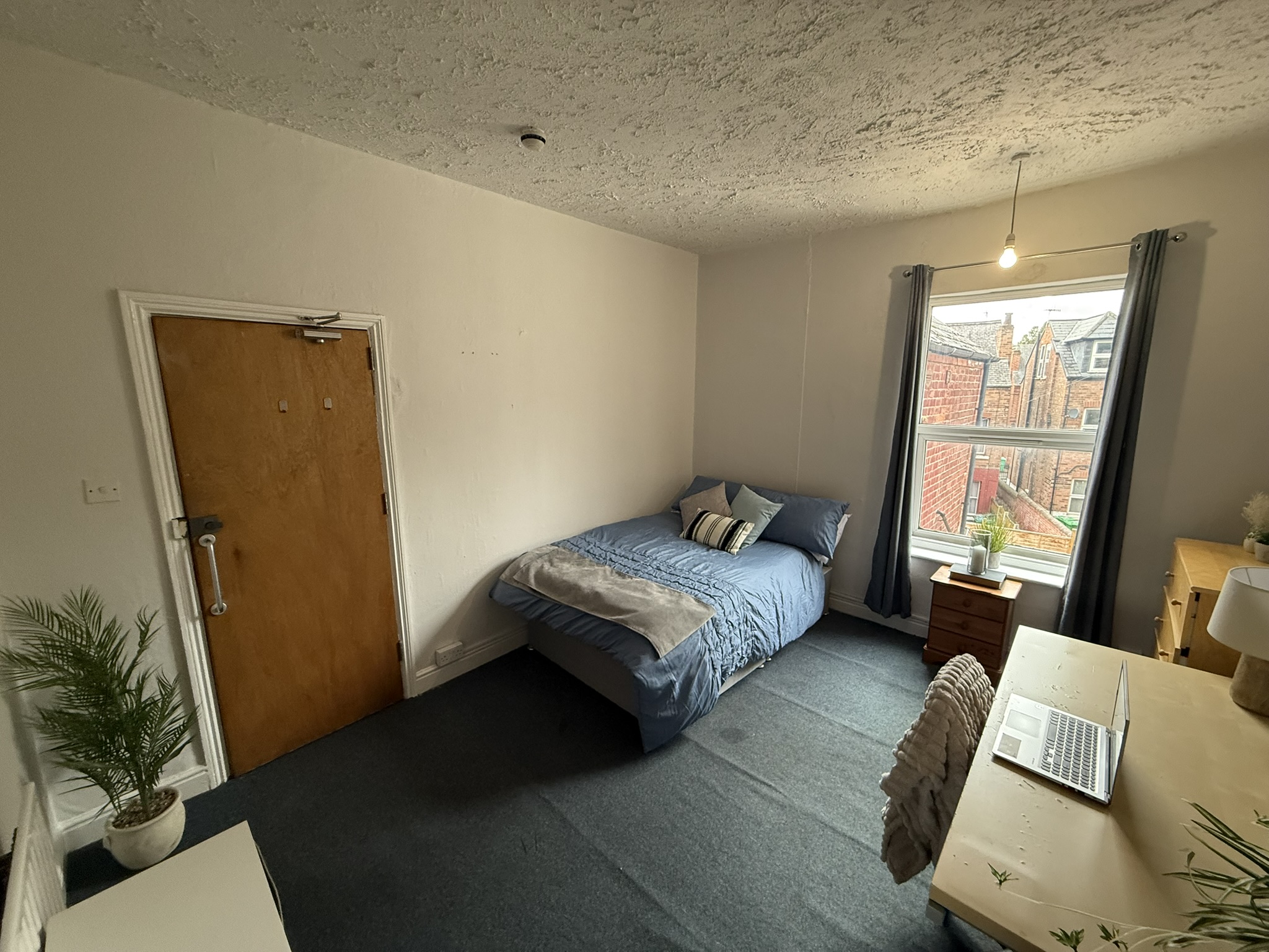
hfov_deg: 102.1
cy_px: 476
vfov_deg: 85.7
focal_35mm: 14
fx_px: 513
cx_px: 634
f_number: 2.2
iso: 320
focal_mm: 2.22
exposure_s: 1/77
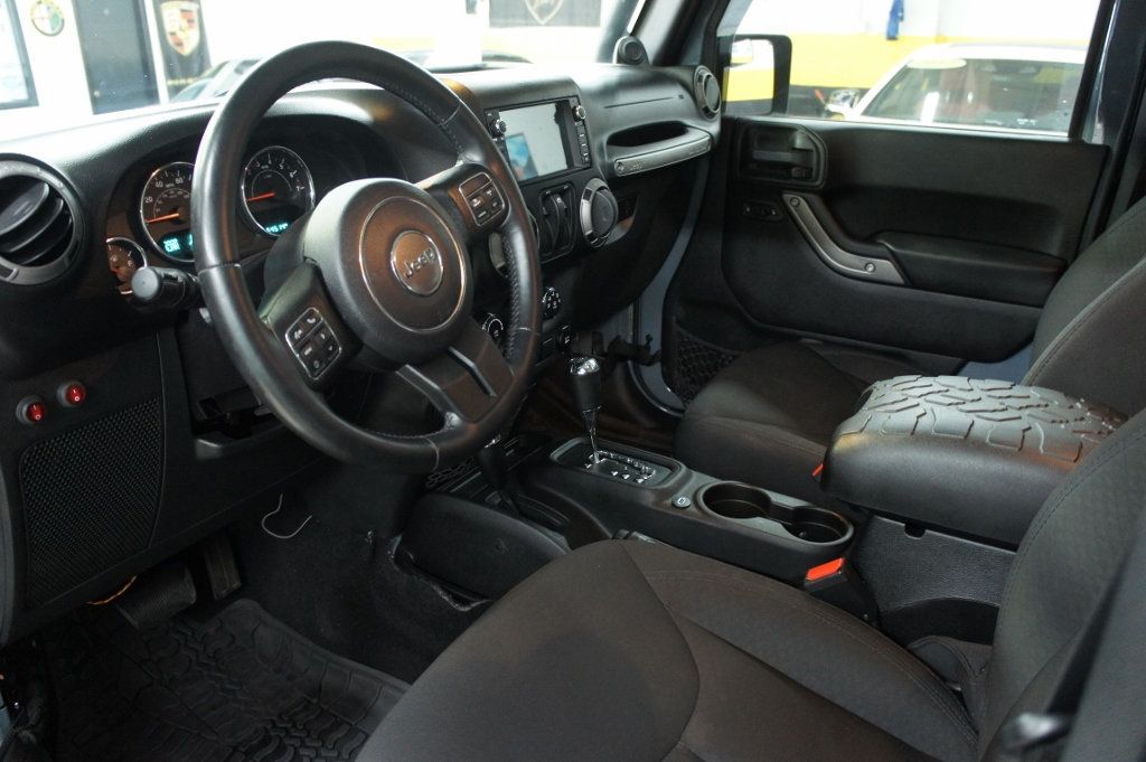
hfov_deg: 67.4
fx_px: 859
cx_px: 573
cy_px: 381
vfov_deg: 47.9
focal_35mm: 27
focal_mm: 18
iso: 1600
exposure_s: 1/15
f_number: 3.5
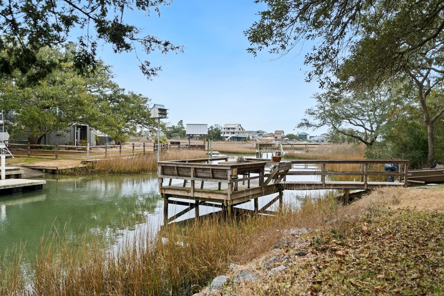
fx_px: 370
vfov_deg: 43.6
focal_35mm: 30
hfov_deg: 61.9
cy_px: 148
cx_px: 222
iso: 110
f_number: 5.6
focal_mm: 30
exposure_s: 1/250
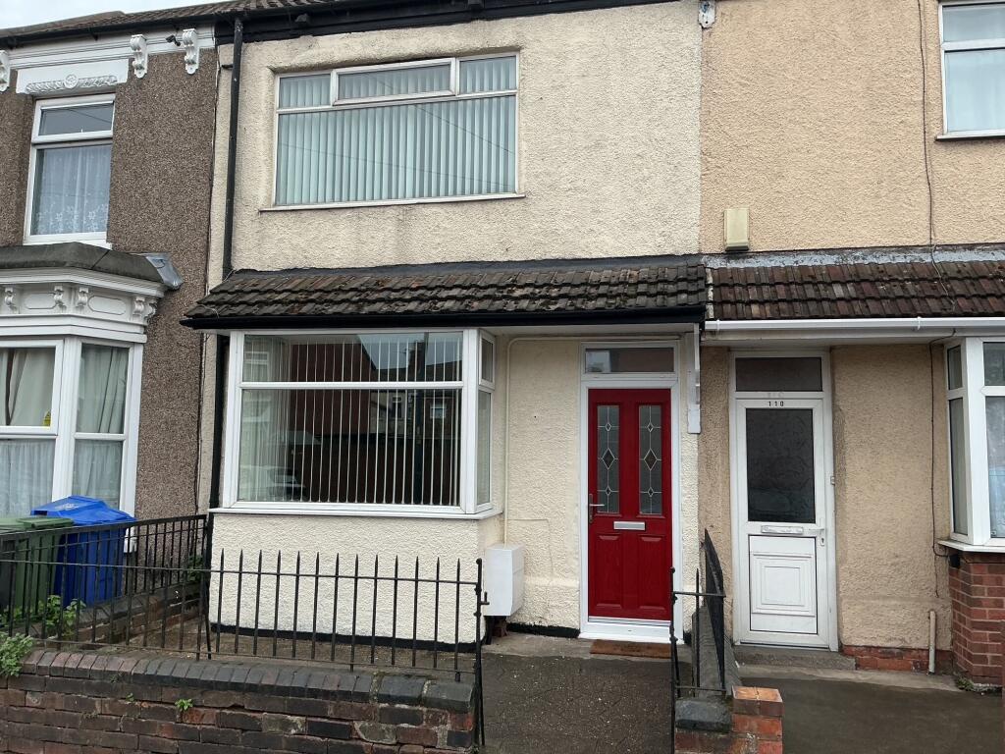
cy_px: 377
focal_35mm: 29
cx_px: 502
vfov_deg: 48.2
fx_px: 842
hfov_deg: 61.7
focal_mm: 3
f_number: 1.8
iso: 25
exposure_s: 1/442
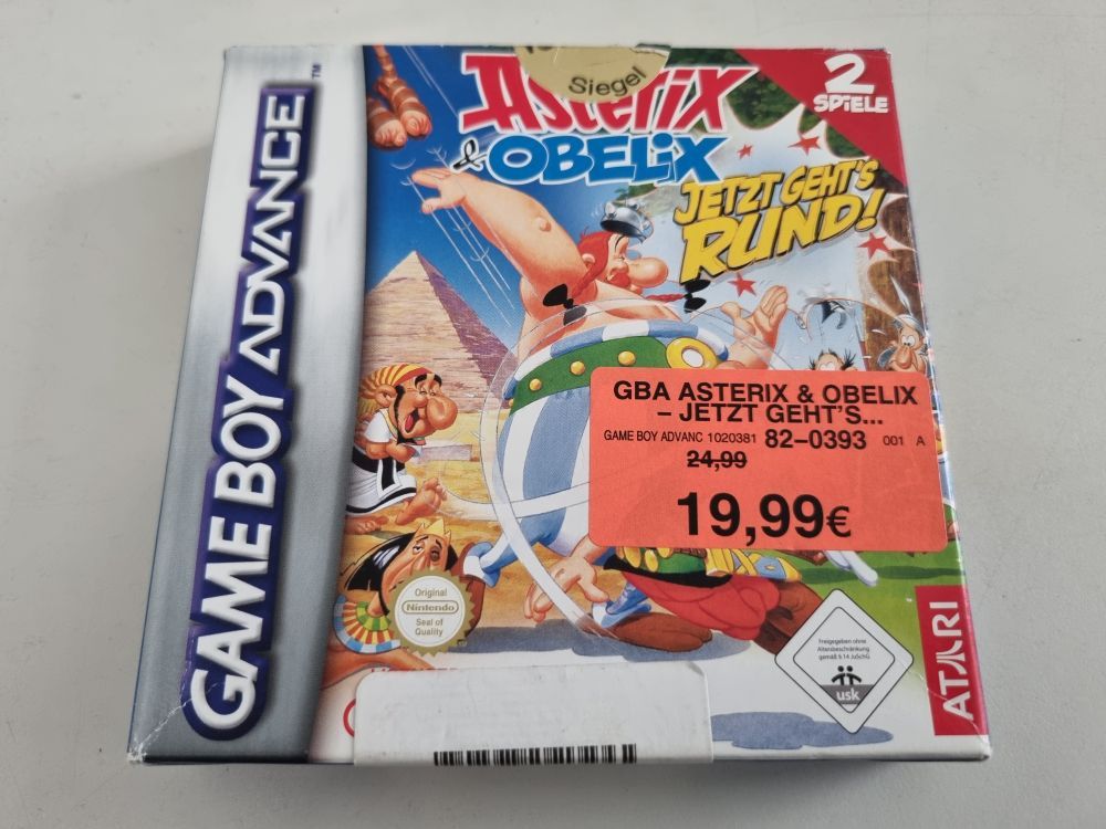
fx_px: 831
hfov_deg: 67.3
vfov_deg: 53.1
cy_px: 414
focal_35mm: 26
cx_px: 553
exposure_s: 1/50
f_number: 1.8
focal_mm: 5.4
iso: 250
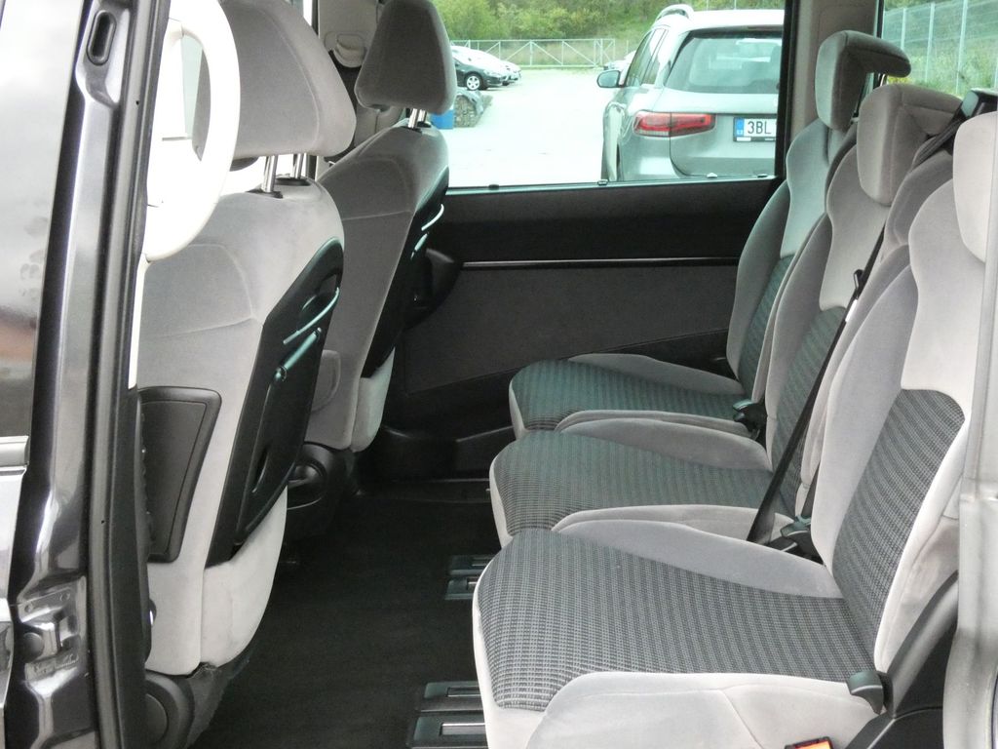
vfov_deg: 33.6
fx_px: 1240
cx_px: 499
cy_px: 374
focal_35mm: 43
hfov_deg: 43.9
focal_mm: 7.8
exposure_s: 1/60
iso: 1600
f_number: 5.6
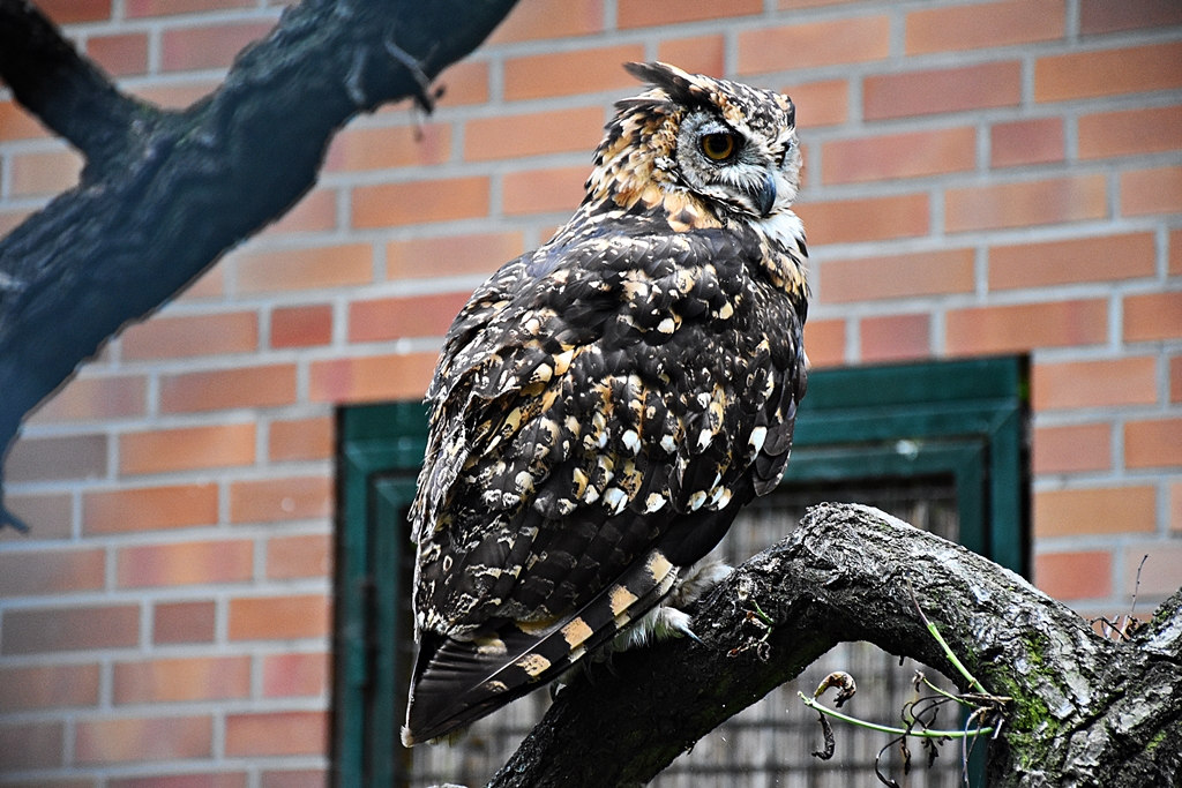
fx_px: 5516
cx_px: 591
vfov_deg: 8.2
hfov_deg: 12.2
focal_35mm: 168
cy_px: 394
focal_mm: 112
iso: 2800
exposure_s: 1/125
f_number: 5.6
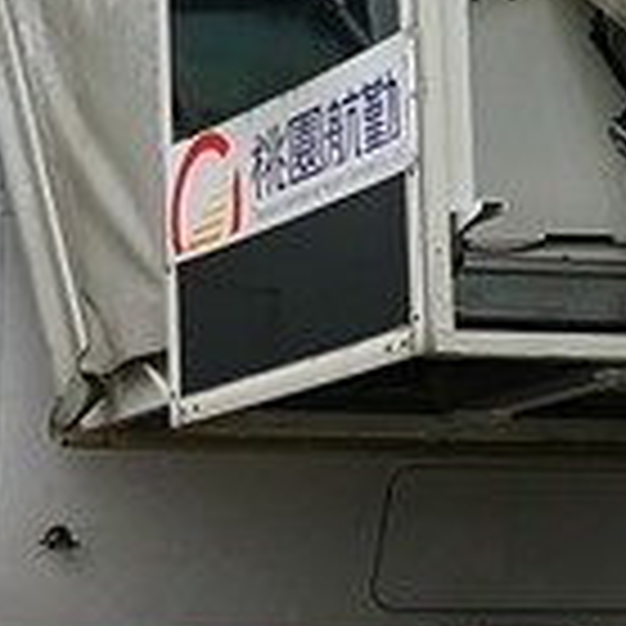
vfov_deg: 16.9
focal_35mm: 103
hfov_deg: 16.5
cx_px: -32
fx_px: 2107
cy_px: 329
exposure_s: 1/552
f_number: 2.2
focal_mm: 4.5
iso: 50
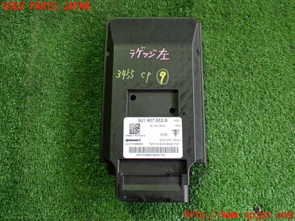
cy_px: 110
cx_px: 148
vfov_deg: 46.8
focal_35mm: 30
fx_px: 256
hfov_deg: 60.0
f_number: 2.3
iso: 800
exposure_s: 1/125
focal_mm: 5.4
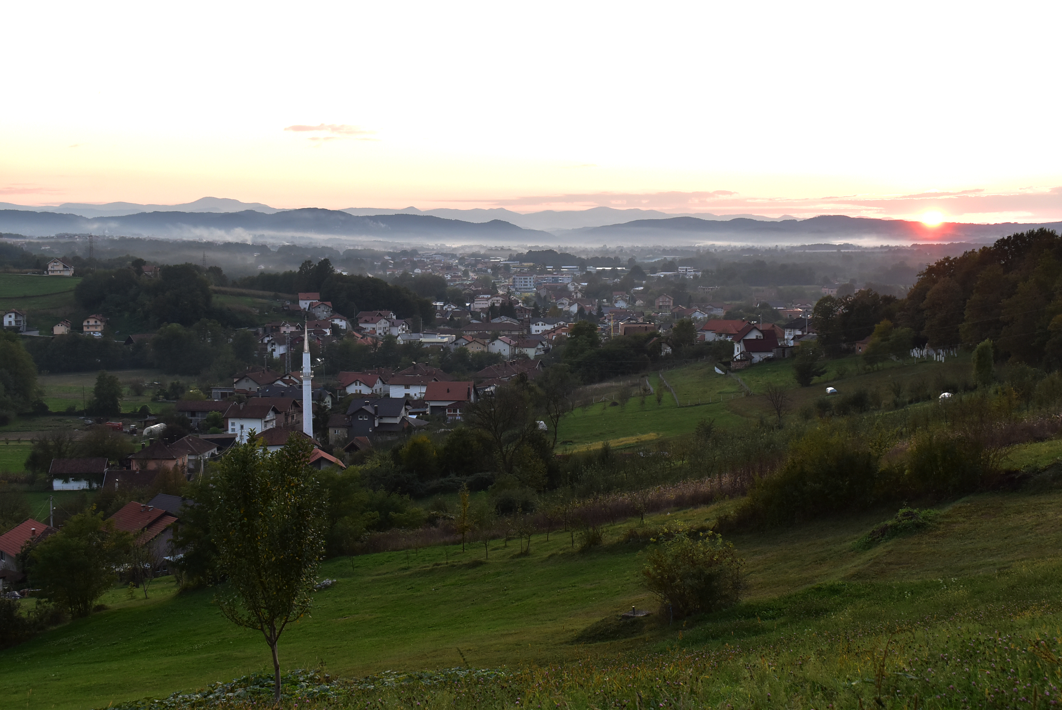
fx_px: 1506
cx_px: 531
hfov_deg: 38.9
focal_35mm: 51
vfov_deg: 26.5
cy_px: 355
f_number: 8
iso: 400
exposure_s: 1/60
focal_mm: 34
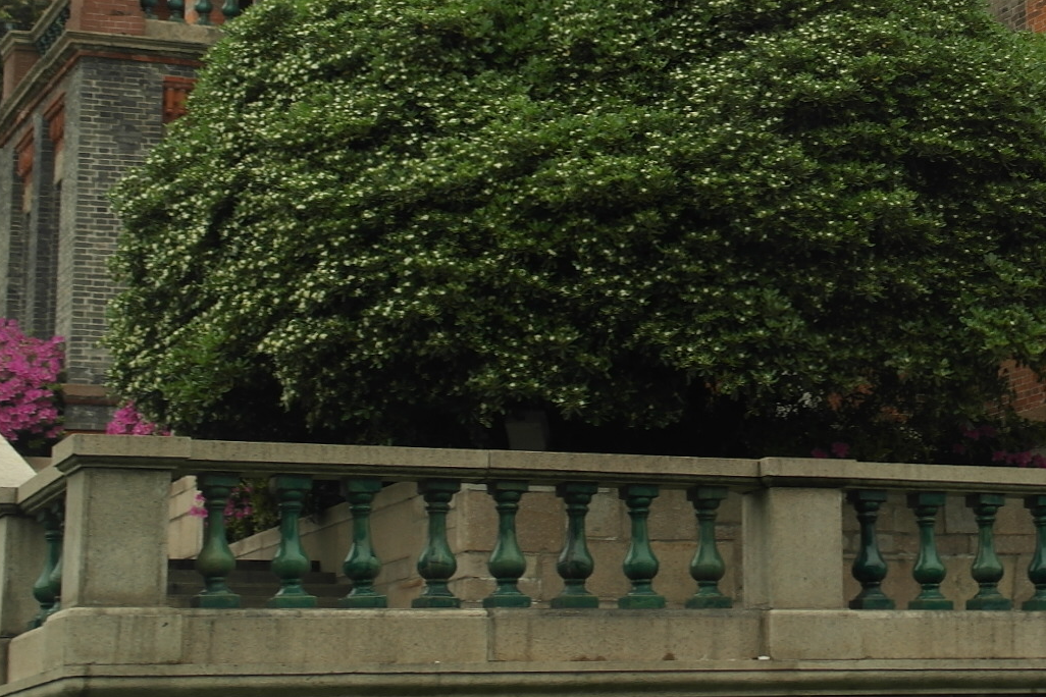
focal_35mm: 87
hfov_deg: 22.7
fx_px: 2528
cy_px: 112
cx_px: 974
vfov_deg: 15.6
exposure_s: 1/80
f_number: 4
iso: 100
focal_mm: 20
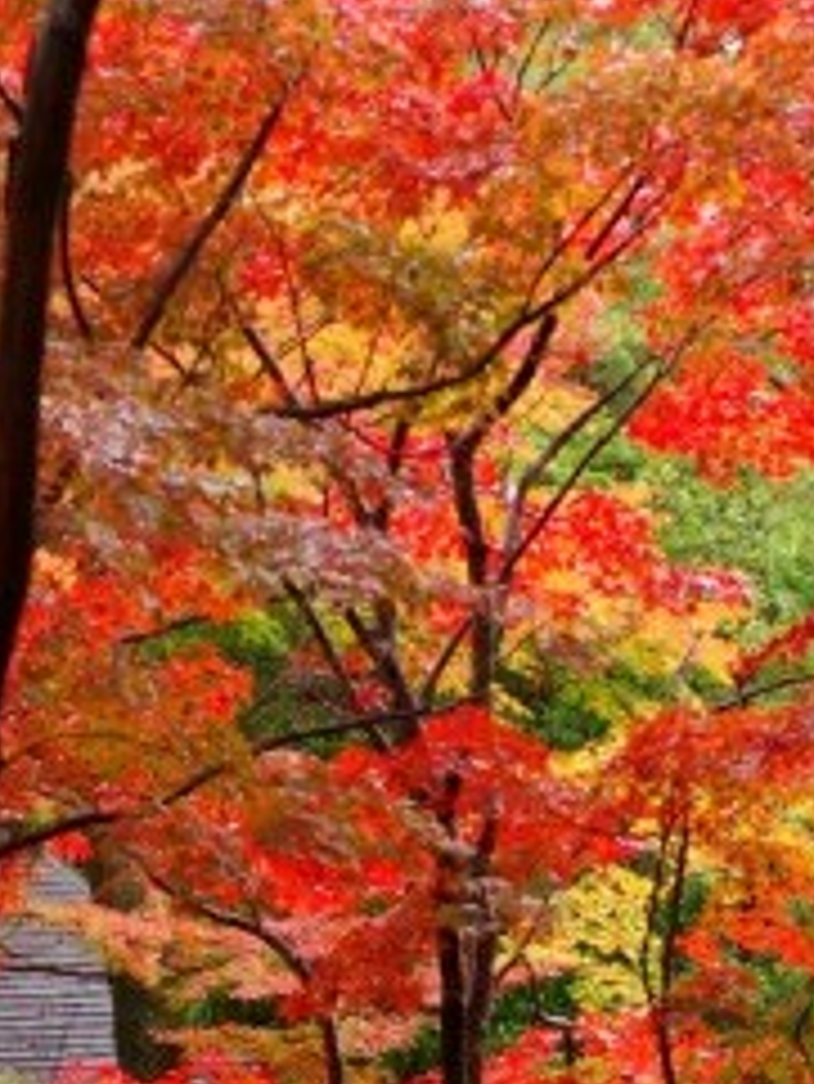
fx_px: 6547
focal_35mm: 209
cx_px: 497
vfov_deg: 9.4
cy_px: 931
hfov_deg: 7.1
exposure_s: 1/60
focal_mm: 50
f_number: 4
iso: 200
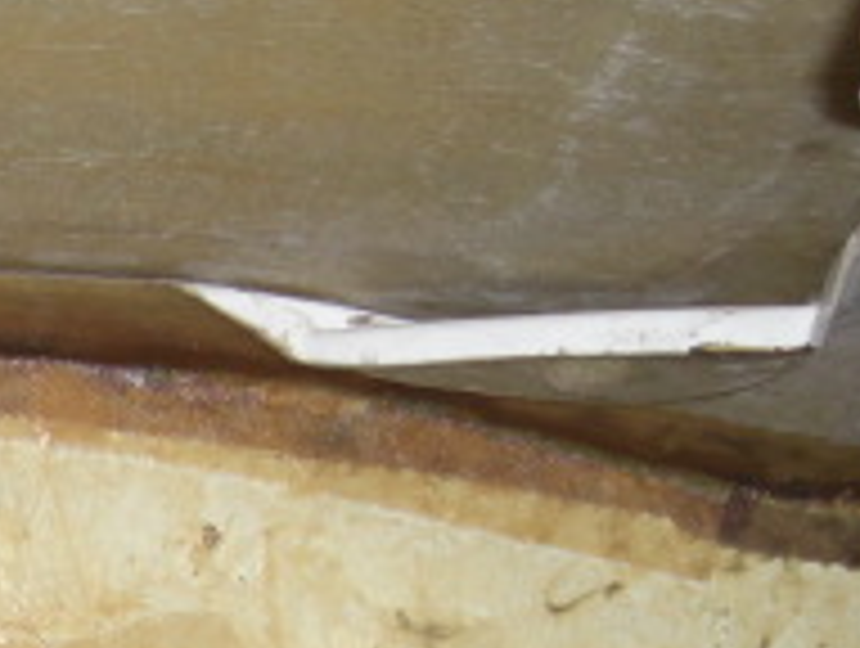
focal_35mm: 127
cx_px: -162
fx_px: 3161
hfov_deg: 15.0
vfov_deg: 11.4
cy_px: 832
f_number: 2.8
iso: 200
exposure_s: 1/60
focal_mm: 7.9
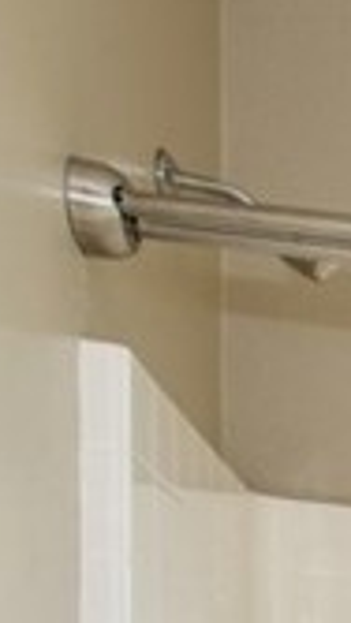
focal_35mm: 90
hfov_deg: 6.7
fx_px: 1488
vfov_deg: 20.7
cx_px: 1673
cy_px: 890
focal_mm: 14
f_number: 6.3
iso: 100
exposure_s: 1/160
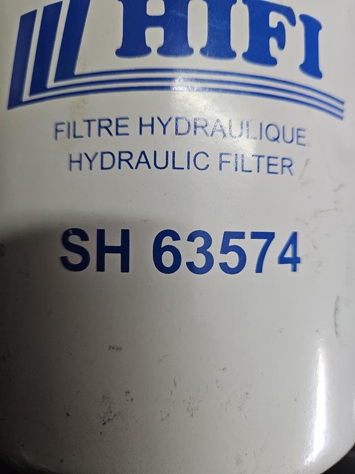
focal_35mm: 23
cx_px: 178
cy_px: 237
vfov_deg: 73.9
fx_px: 314
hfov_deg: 58.9
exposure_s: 1/142
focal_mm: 5.4
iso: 400
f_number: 1.8
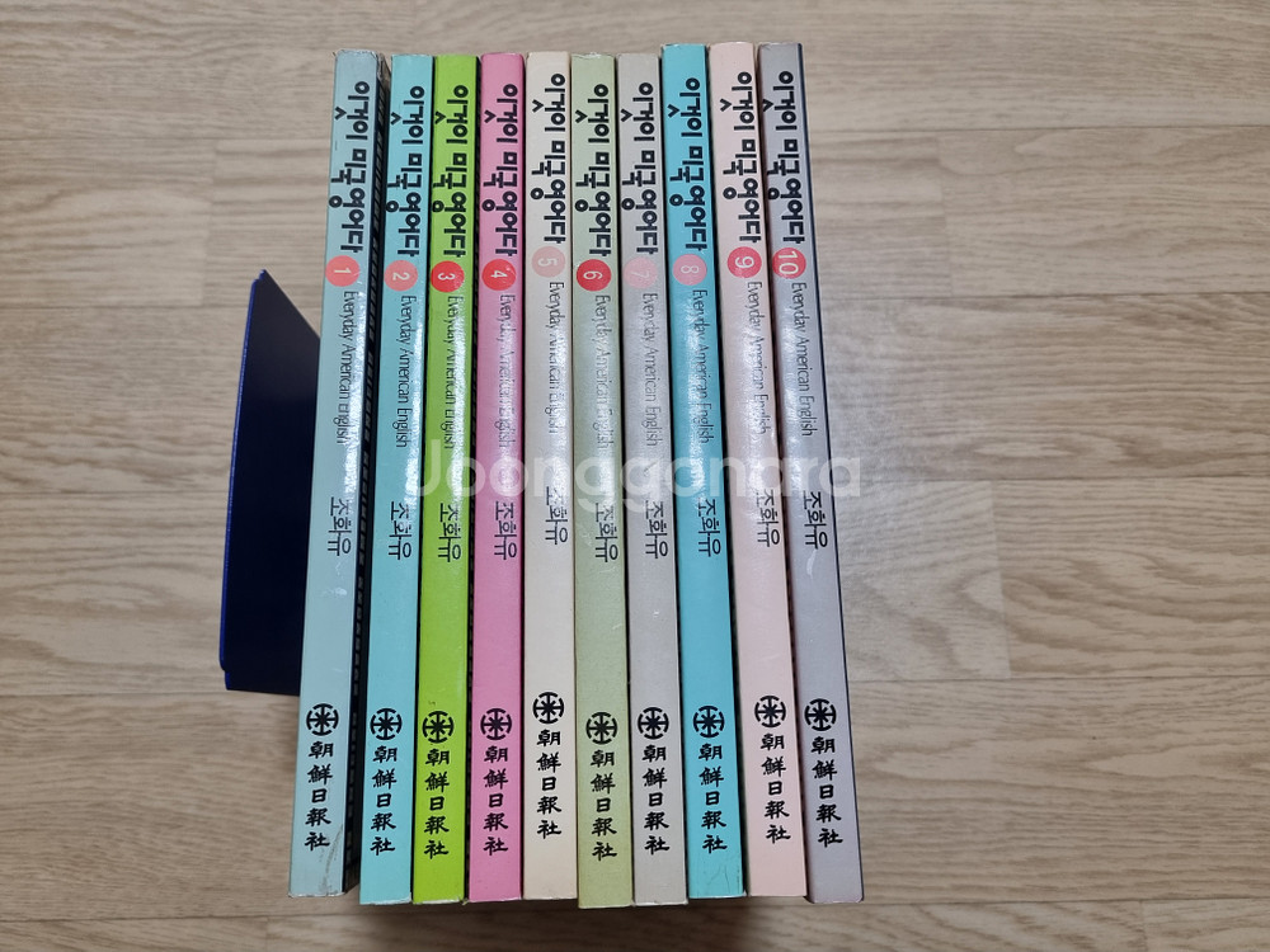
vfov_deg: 53.1
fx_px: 954
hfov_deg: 67.3
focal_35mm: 26
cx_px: 635
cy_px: 476
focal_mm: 5.4
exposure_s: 1/120
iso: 200
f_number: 1.8
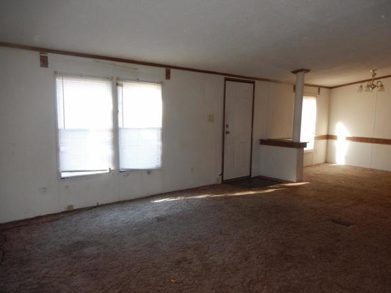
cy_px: 152
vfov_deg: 51.3
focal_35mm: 27
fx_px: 305
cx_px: 209
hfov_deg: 65.3
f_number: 3.4
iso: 200
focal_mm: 4.5
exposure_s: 1/30
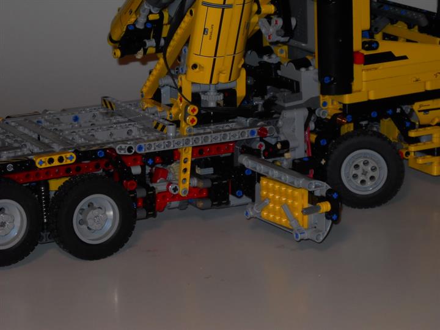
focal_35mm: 145
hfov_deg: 13.6
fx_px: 1843
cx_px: 220
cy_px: 165
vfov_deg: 10.2
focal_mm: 24.03
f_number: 6.7
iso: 200
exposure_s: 1/60
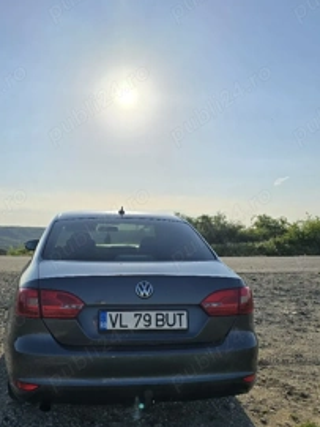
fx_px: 419
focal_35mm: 34
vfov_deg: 53.8
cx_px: 129
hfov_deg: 41.6
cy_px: 246
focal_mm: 6.3
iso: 12
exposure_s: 1/3333
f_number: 1.7
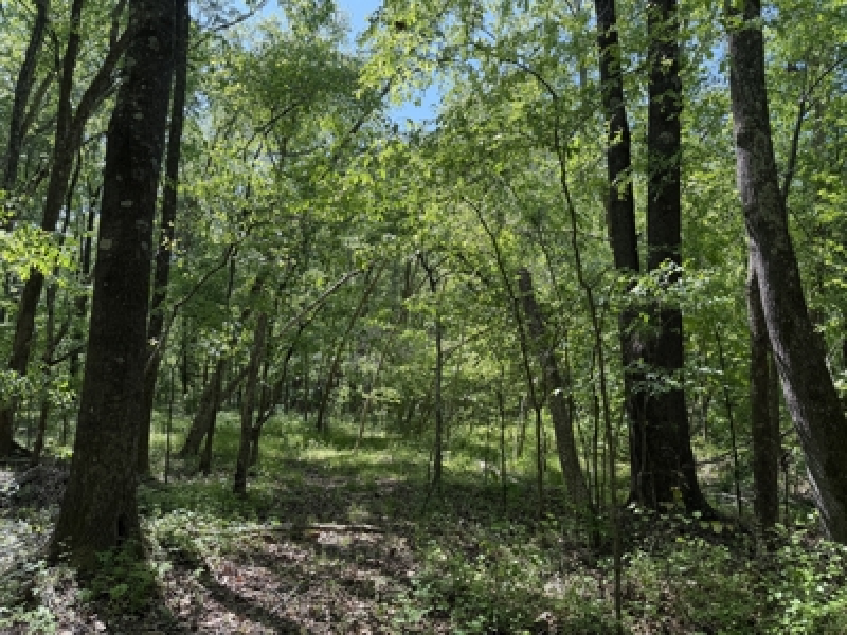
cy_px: 318
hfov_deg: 71.6
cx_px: 424
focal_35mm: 24
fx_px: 587
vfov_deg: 56.8
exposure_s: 1/654
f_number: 1.78
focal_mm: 6.76
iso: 80
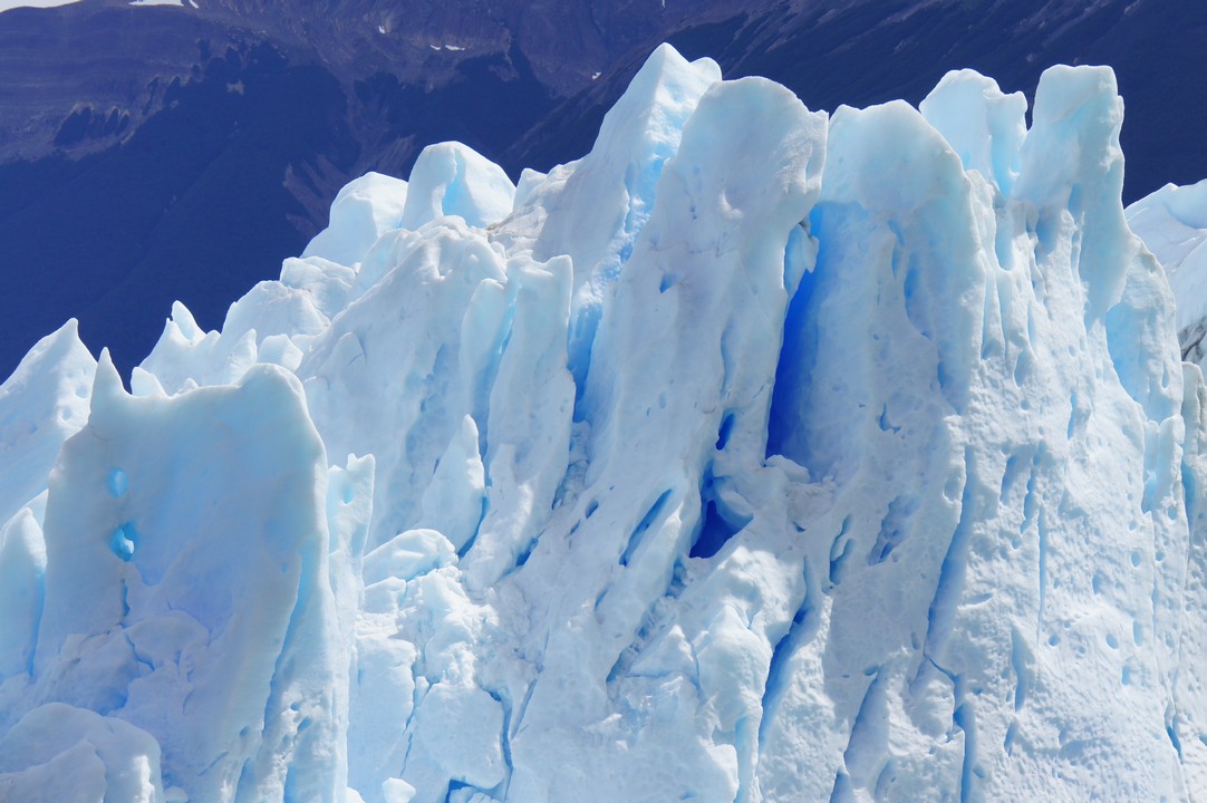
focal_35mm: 180
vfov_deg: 7.6
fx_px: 6031
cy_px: 402
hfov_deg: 11.4
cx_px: 604
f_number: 13
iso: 200
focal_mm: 120
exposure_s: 1/500
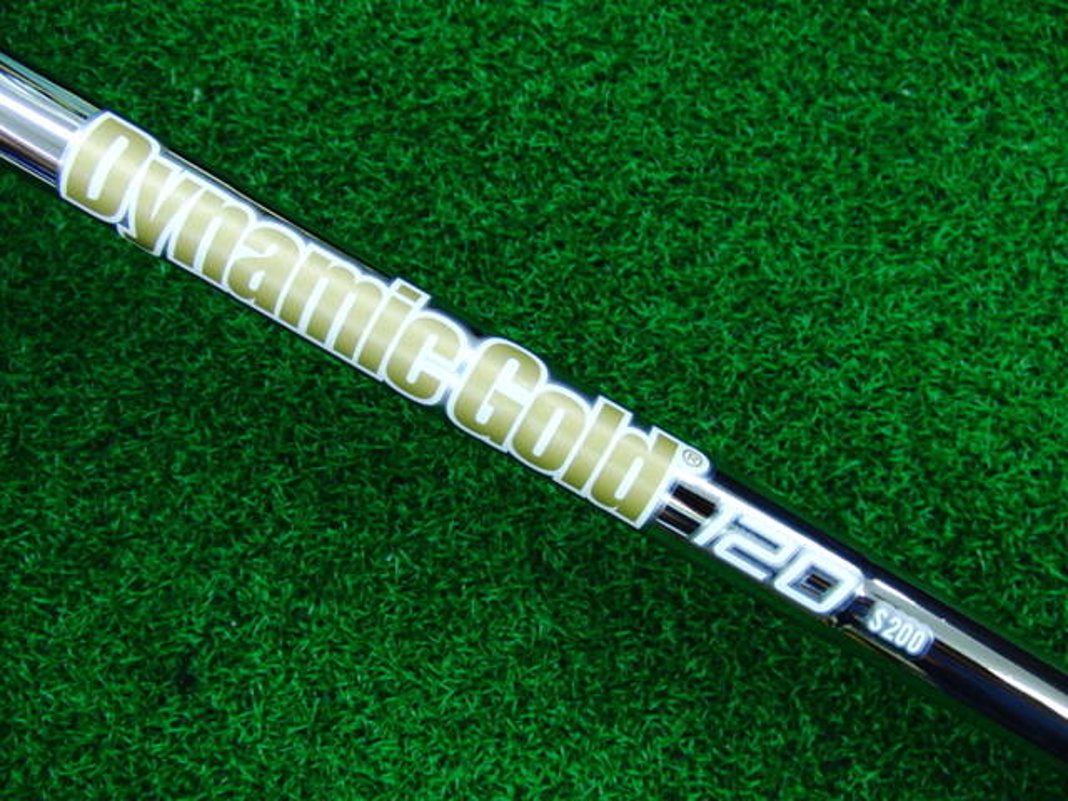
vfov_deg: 38.7
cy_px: 400
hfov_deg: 50.1
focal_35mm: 37
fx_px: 1142
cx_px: 534
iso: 400
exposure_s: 1/50
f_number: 3.6
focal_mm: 6.42
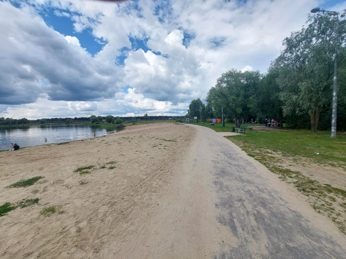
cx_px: 173
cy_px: 130
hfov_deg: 106.2
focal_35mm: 13
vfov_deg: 89.9
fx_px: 130
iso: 40
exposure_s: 1/776
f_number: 2.2
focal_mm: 1.74
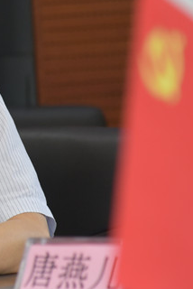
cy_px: 96
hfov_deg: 3.8
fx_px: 2856
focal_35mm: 356
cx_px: -153
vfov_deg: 5.8
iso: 1600
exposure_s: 1/125
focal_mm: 120
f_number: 4
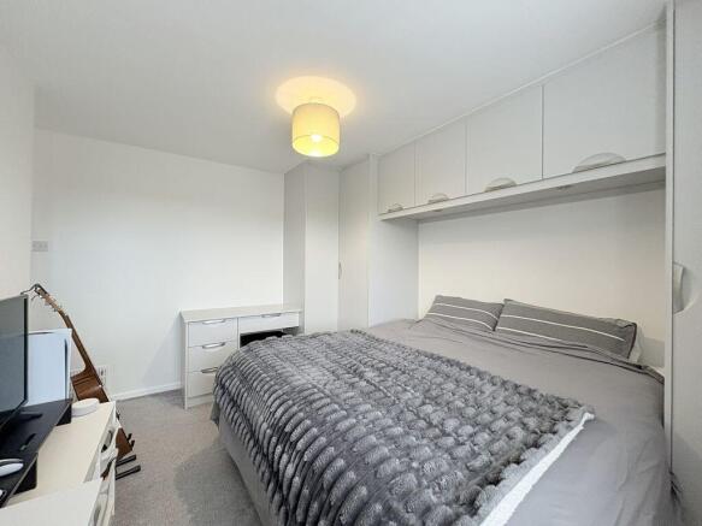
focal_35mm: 14
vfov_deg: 85.7
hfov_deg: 102.1
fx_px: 284
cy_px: 263
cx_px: 351
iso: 200
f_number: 2.2
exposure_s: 1/50
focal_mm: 2.22
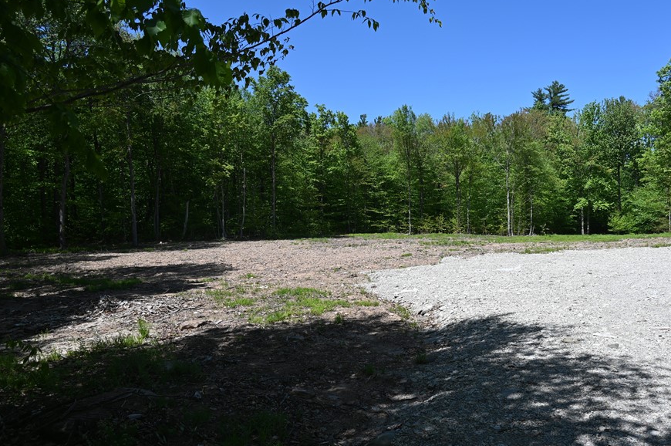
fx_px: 559
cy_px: 244
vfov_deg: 43.5
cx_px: 413
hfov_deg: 61.3
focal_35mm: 30
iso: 160
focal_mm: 24
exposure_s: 1/250
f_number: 5.6
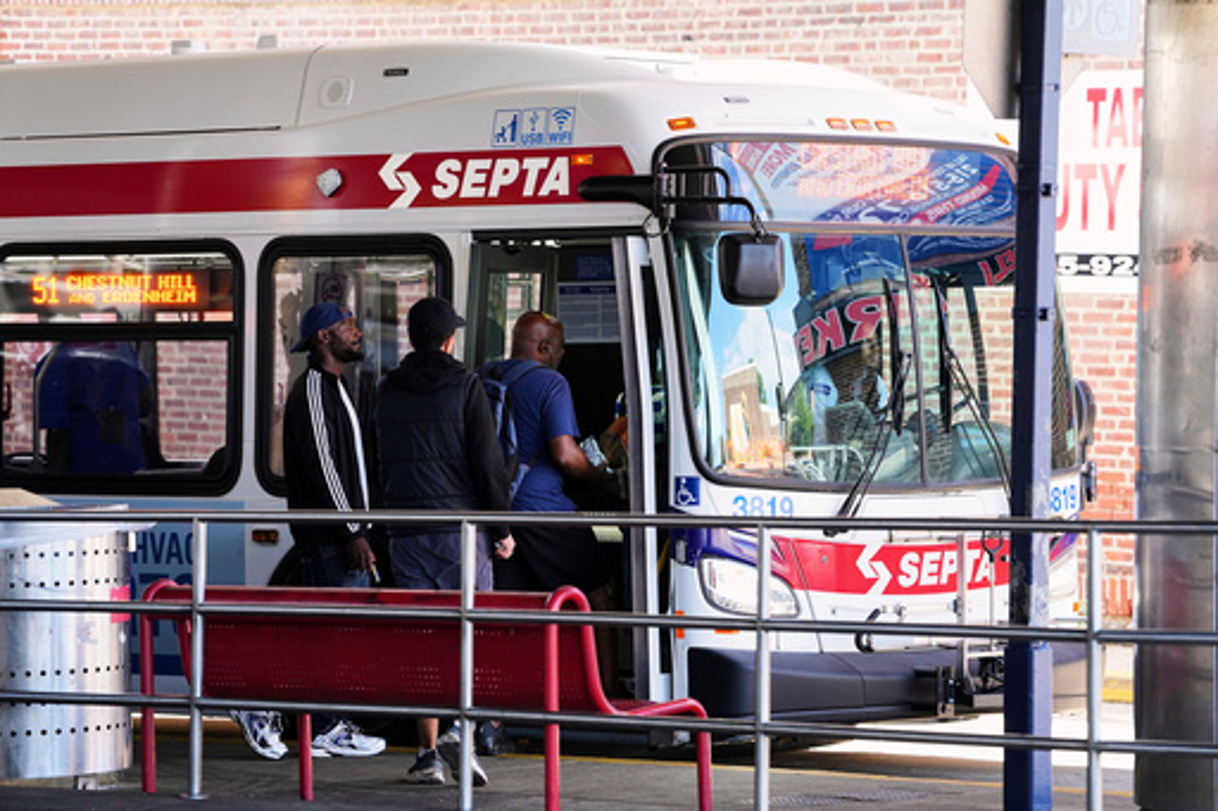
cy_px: 406
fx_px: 4904
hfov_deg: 14.2
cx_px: 609
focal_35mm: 145
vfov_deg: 9.5
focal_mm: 145
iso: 400
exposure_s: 1/320
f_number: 3.5
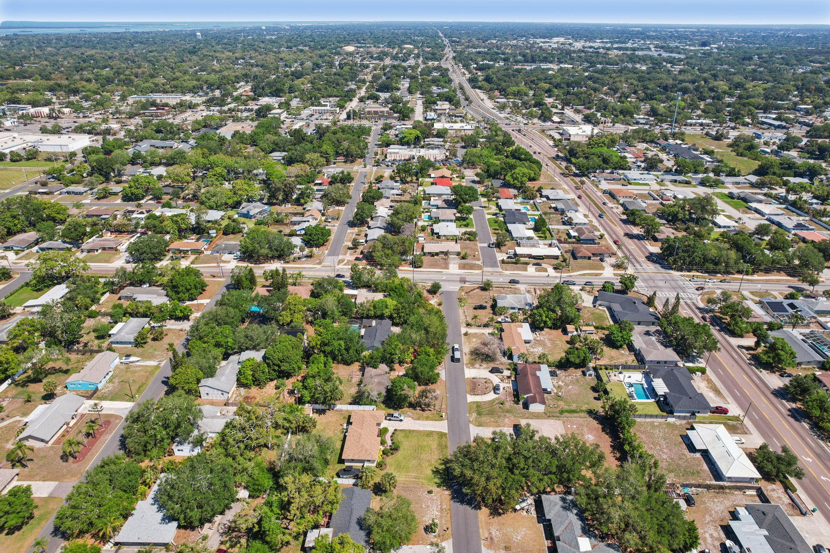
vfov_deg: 57.2
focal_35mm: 22
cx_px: 415
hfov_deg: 78.6
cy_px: 276
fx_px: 507
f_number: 2.8
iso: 120
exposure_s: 1/2000
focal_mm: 8.4
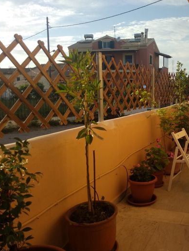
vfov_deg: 52.6
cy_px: 125
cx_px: 156
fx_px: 254
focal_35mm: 35
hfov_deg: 38.9
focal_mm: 3.81
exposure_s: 1/616
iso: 125
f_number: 2.2
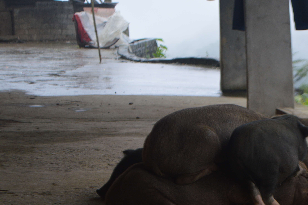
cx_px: 225
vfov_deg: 10.5
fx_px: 1109
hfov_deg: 15.7
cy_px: 137
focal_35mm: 130
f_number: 5.6
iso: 250
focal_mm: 55
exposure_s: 1/125
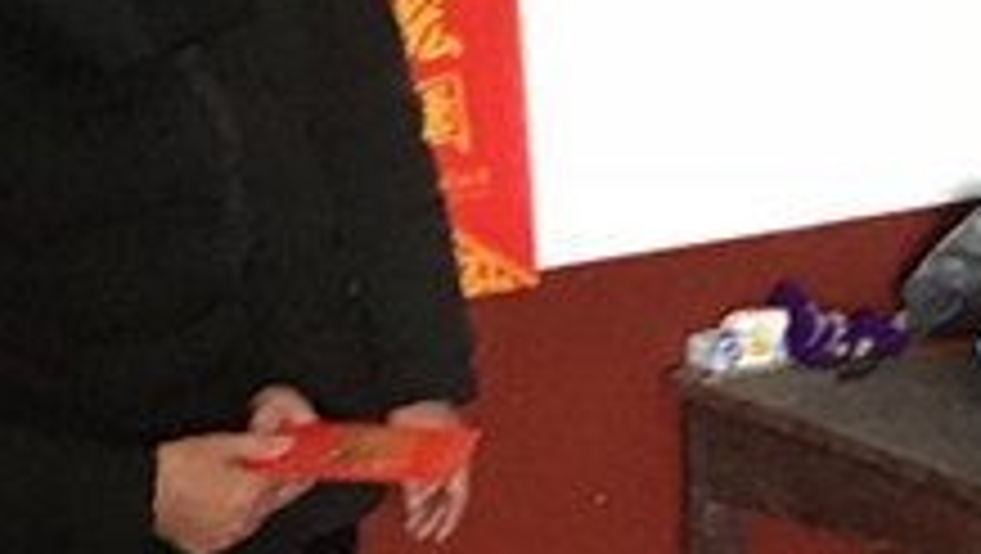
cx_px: 760
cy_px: 504
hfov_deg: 20.5
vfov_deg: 11.7
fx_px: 2681
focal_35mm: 103
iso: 320
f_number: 2.4
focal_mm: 3.3
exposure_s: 1/17
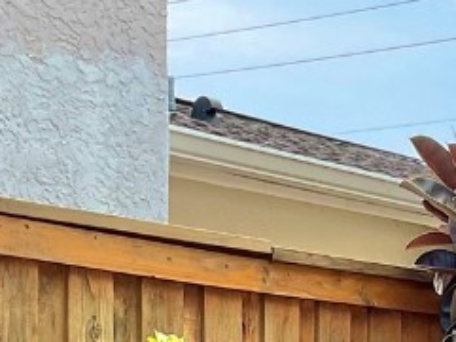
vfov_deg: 11.3
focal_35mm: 123
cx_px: 384
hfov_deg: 15.9
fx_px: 1621
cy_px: 603
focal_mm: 3
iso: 16
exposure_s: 1/770
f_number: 1.8
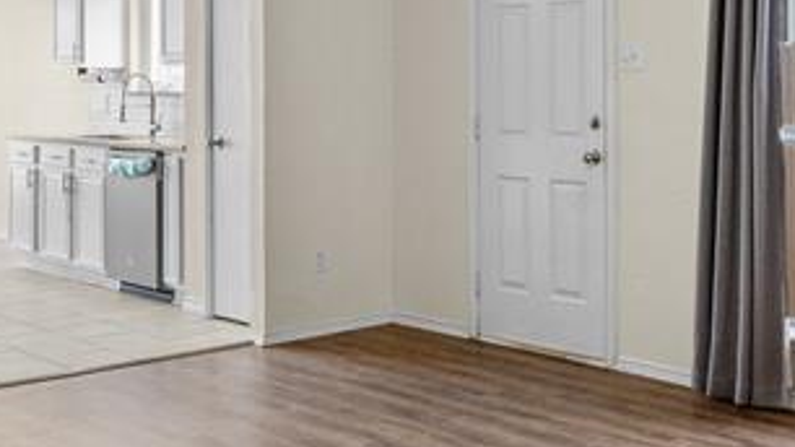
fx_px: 1180
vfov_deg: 21.3
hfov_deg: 37.1
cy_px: 138
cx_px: 483
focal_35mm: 56
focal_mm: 16
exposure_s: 1/15
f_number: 8
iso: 1250
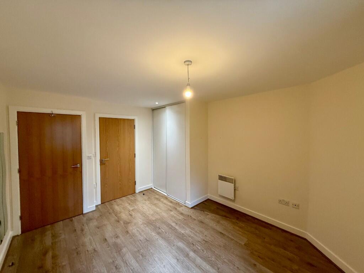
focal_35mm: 14
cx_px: 182
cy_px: 136
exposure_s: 1/50
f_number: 2.2
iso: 320
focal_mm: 2.22
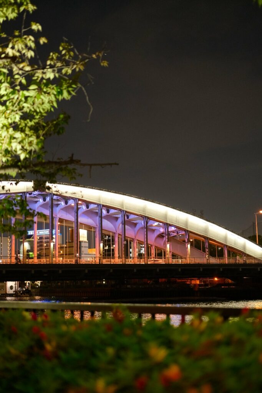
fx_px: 546
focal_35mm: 50
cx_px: 131
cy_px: 196
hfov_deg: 27.0
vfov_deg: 39.6
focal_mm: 33
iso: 1600
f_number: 1.4
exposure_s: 1/25
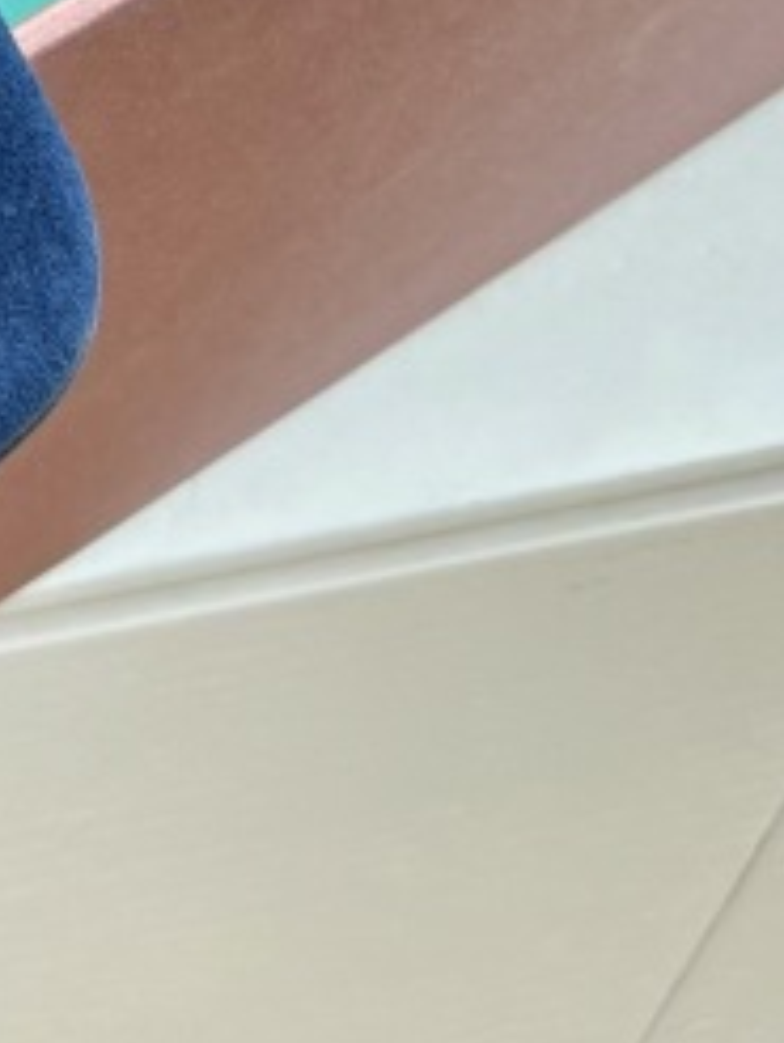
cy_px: -1259
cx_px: -517
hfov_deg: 9.4
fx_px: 4582
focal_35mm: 152
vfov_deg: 11.3
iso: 32
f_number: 1.6
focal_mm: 5.96
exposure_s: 1/121
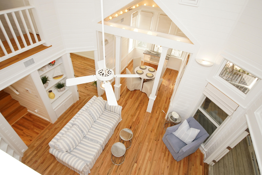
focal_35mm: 18
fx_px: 131
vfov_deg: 67.4
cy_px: 88
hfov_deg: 90.0
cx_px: 131
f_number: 4.5
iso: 640
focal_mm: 12
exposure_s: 1/160
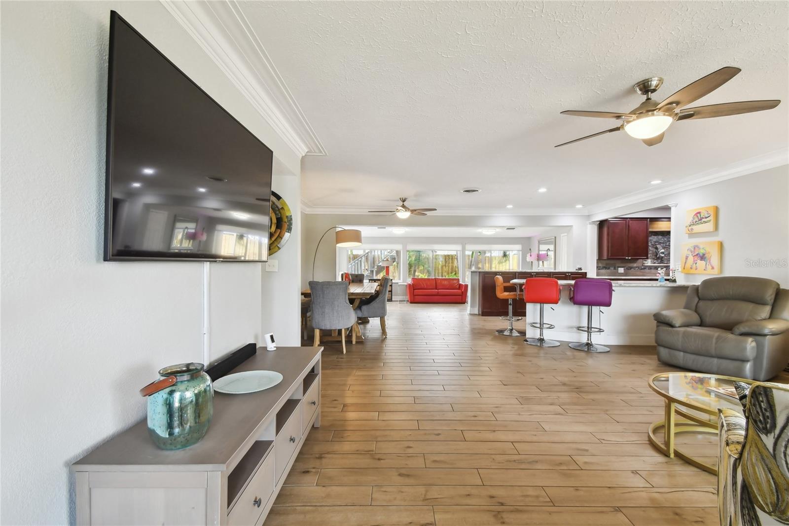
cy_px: 263
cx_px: 394
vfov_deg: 77.3
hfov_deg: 100.4
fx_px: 329
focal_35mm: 15
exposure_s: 1/30
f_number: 8
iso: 400
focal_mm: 10
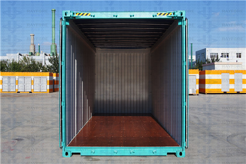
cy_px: 82
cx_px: 123
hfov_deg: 53.2
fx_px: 246
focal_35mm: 36
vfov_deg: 36.8
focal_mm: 24
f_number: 8
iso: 100
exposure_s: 1/320
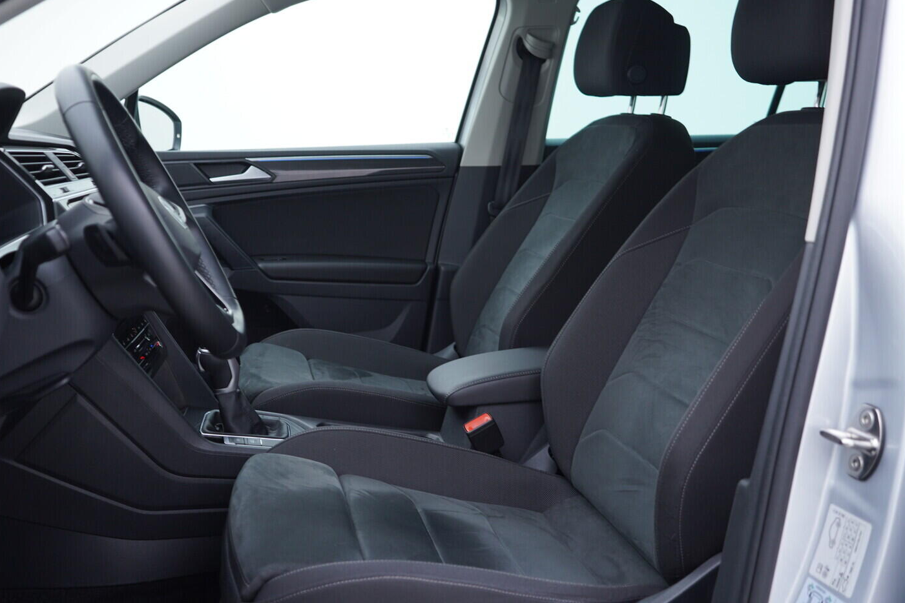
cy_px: 309
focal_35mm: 37
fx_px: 930
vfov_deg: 35.9
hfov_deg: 51.9
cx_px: 457
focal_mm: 24
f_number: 2.8
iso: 125
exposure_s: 1/40
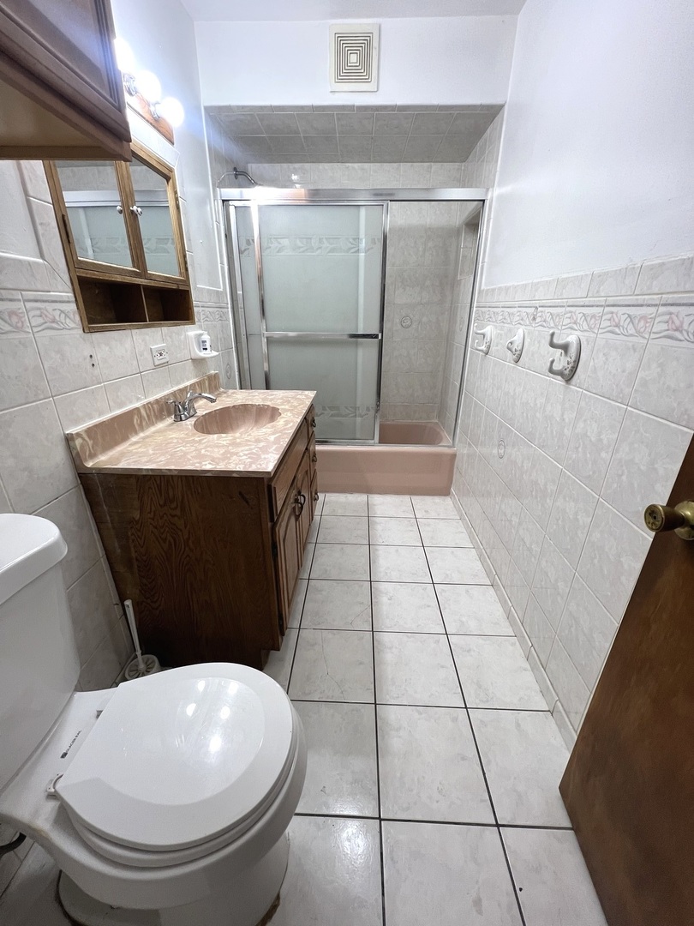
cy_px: 463
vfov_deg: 106.2
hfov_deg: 89.9
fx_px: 348
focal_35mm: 13
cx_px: 347
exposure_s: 1/120
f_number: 1.8
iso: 125
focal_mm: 1.57
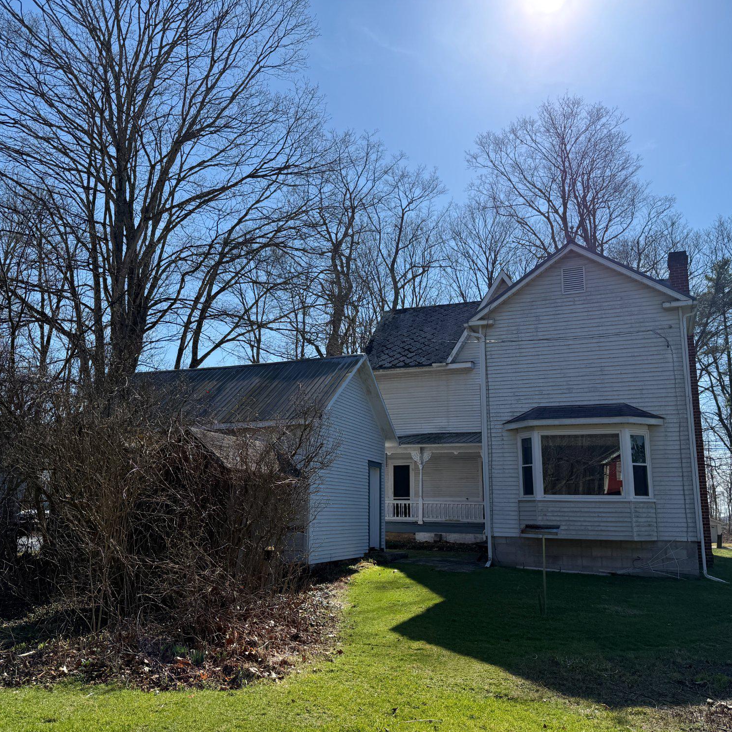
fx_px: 694
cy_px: 371
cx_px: 369
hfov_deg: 55.6
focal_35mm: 29
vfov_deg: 55.6
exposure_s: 1/5714
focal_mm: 6.76
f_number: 1.78
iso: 100
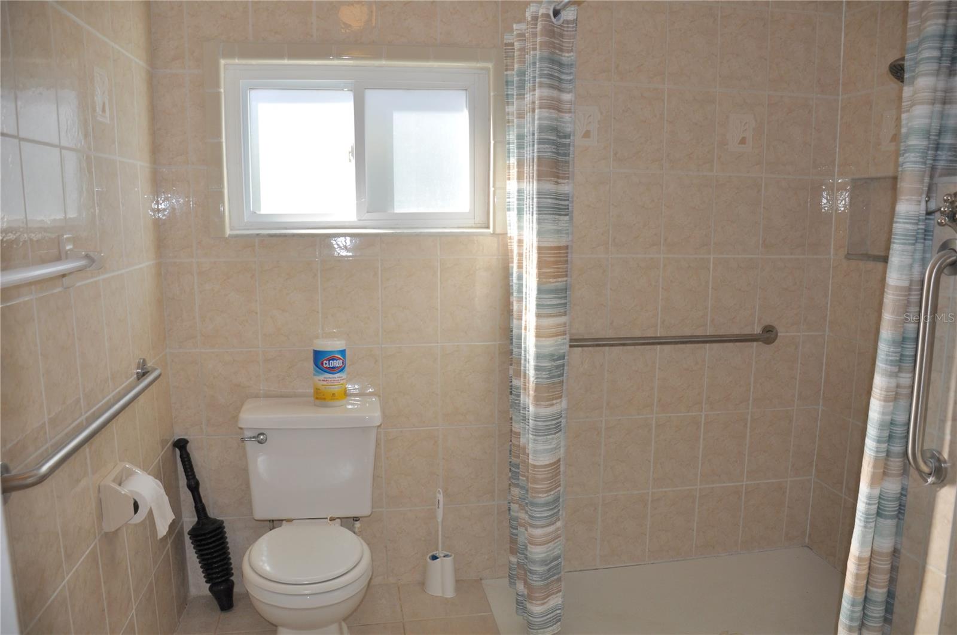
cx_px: 478
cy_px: 318
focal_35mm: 27
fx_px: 717
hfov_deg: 67.5
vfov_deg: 47.8
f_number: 3.5
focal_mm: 18
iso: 220
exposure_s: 1/200
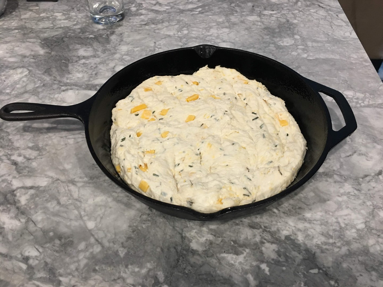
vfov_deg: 48.2
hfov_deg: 61.7
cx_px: 192
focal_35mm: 29
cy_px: 144
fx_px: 321
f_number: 2.2
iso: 50
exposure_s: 1/15
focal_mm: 4.15
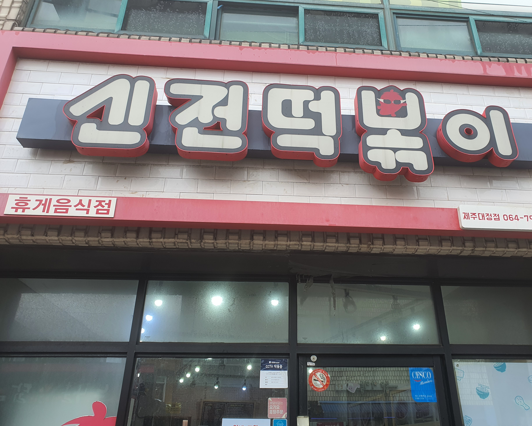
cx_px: 293
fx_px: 441
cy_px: 212
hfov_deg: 62.1
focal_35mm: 28
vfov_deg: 51.5
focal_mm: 4.3
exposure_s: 1/189
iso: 50
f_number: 2.4
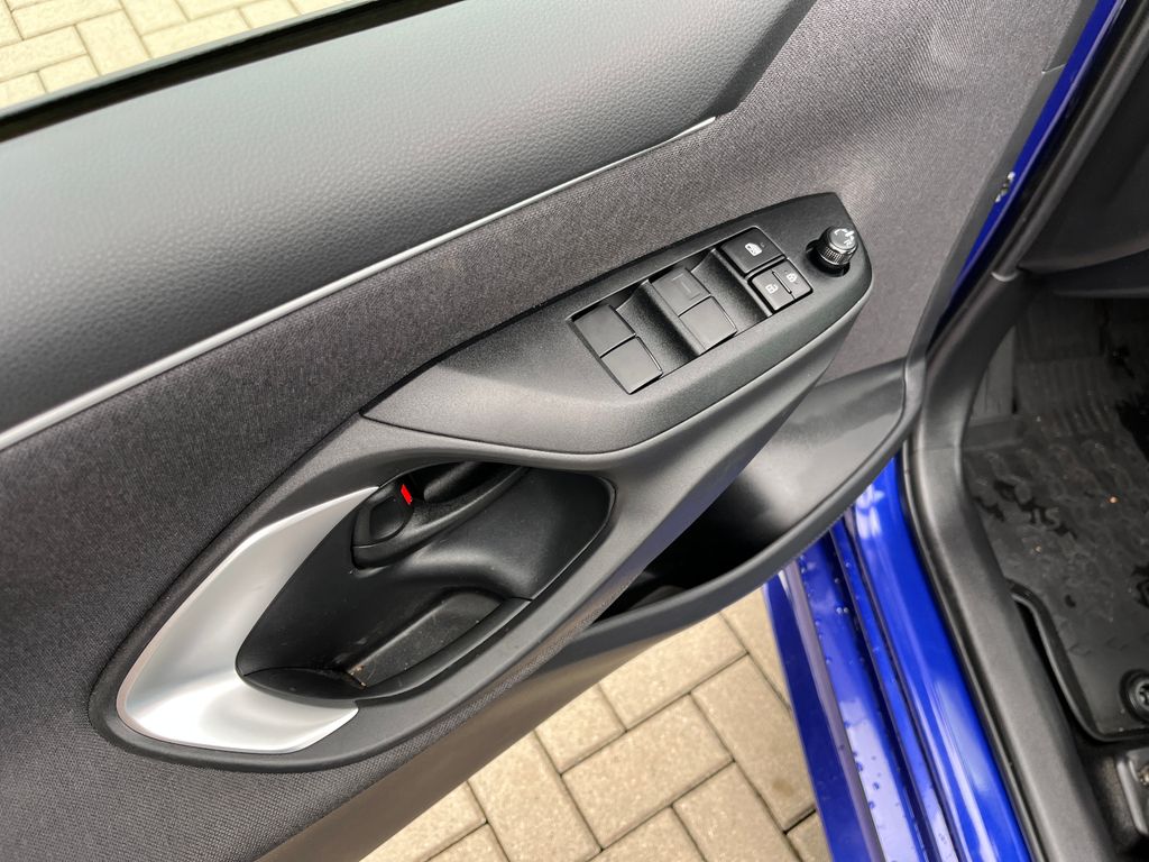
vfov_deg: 53.1
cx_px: 574
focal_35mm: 26
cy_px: 431
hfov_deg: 67.3
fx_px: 863
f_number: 1.6
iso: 125
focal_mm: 5.1
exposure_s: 1/121
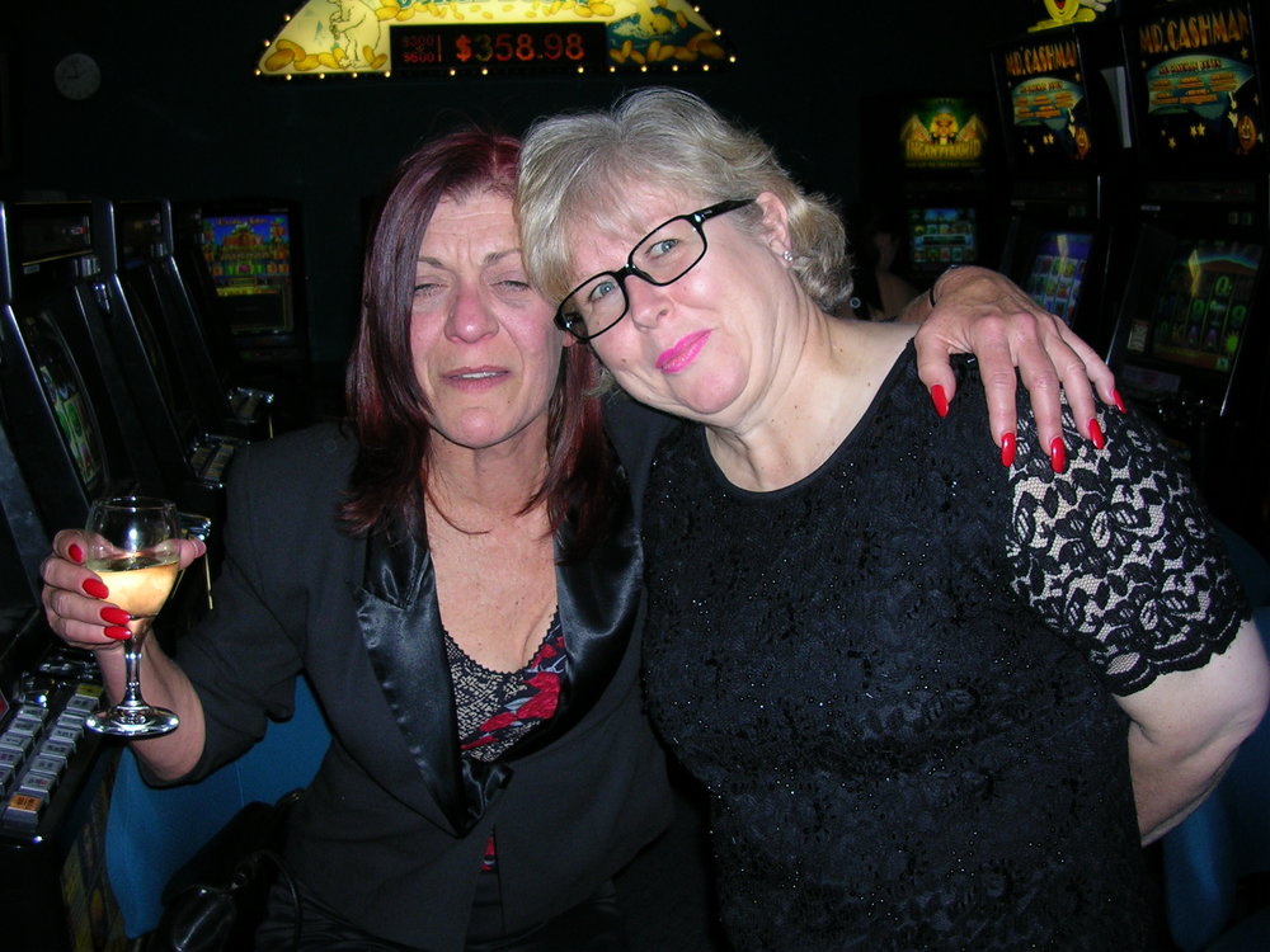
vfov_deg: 37.7
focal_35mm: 38
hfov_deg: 49.0
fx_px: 1394
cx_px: 635
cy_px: 476
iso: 50
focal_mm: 5.8
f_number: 2.8
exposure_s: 1/60.1
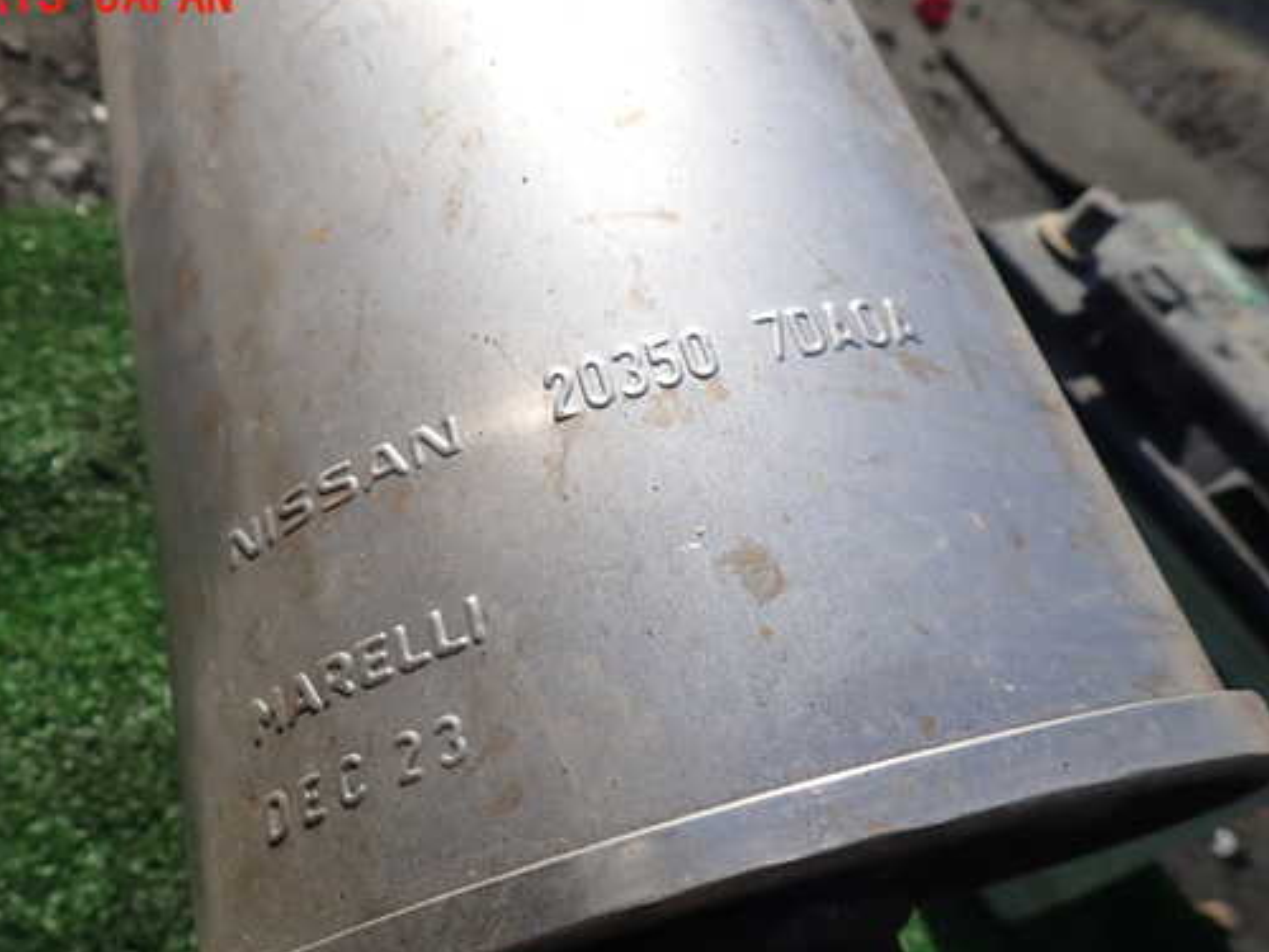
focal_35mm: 30
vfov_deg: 46.7
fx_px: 1100
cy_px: 536
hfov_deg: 59.6
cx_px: 533
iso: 100
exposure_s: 1/200
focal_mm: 4.5
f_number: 8
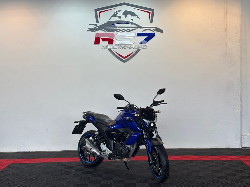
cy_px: 94
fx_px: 376
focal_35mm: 52
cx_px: 125
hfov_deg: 36.8
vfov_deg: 28.0
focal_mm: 5.96
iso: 25
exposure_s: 1/120
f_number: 1.6
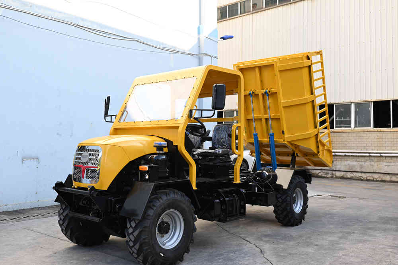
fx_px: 387
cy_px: 132
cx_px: 199
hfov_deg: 54.4
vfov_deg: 37.9
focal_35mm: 35
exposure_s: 1/250
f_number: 3.2
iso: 100
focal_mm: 35
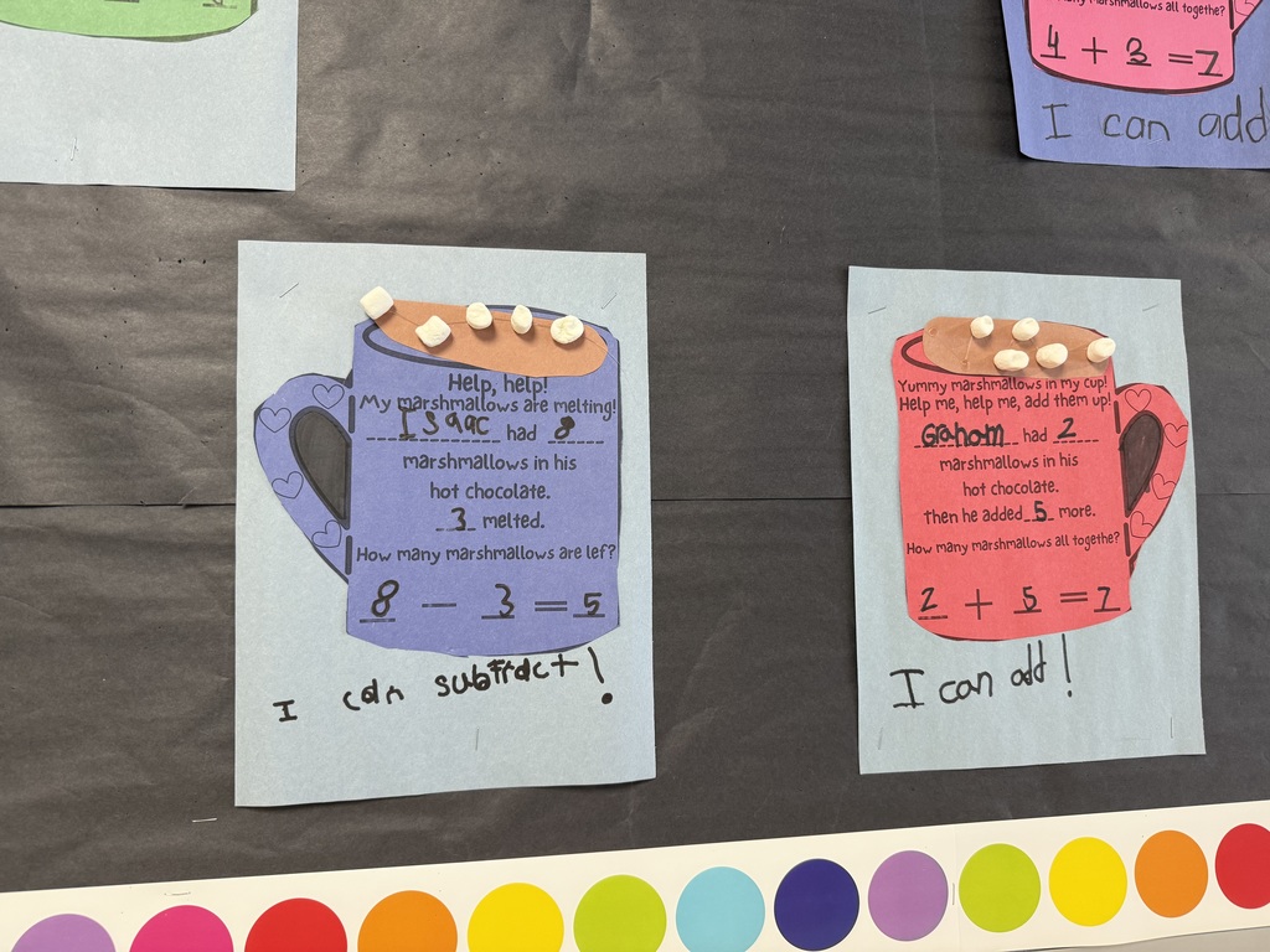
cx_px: 635
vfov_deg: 56.8
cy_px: 476
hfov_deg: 71.6
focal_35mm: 24
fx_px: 881
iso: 160
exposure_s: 1/60
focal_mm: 6.76
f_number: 1.78
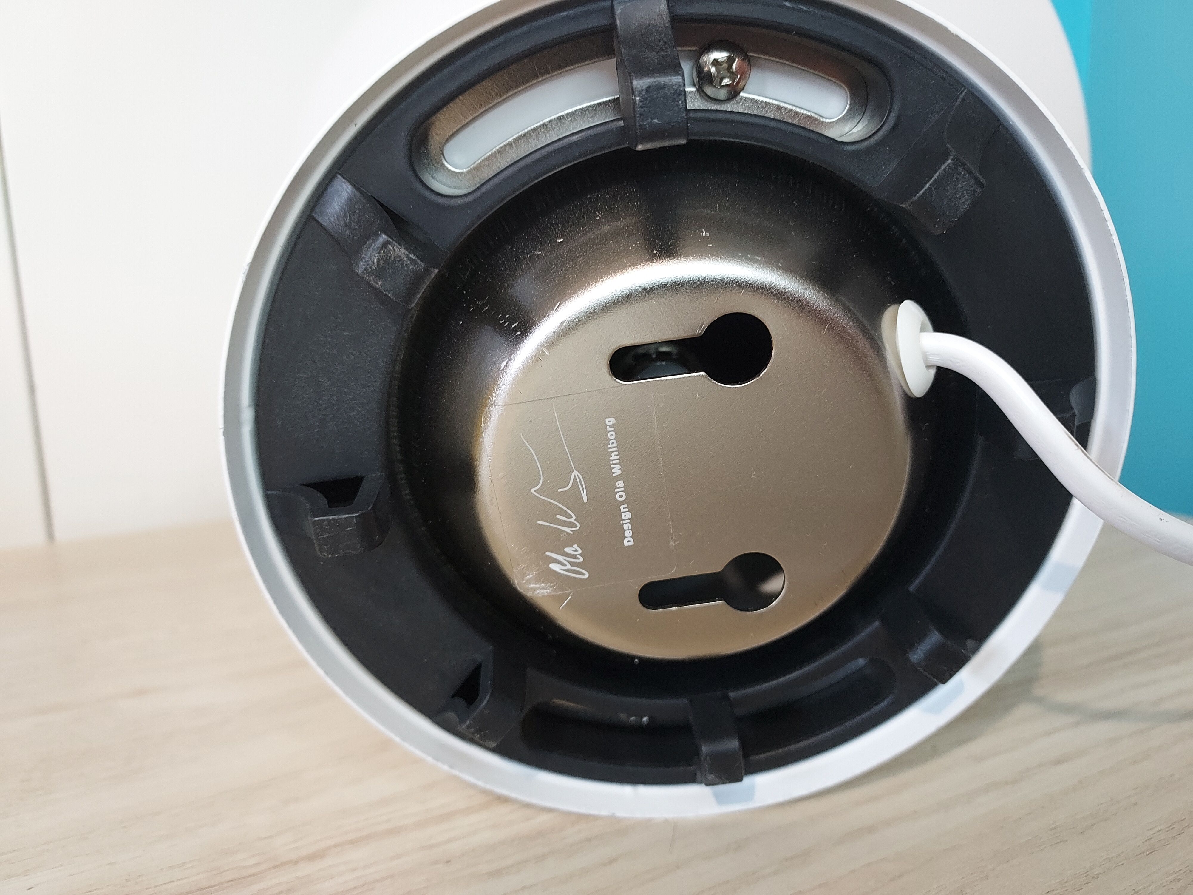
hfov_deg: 71.6
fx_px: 827
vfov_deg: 56.8
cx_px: 596
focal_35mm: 24
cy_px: 448
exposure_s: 1/30
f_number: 1.8
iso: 320
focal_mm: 4.6
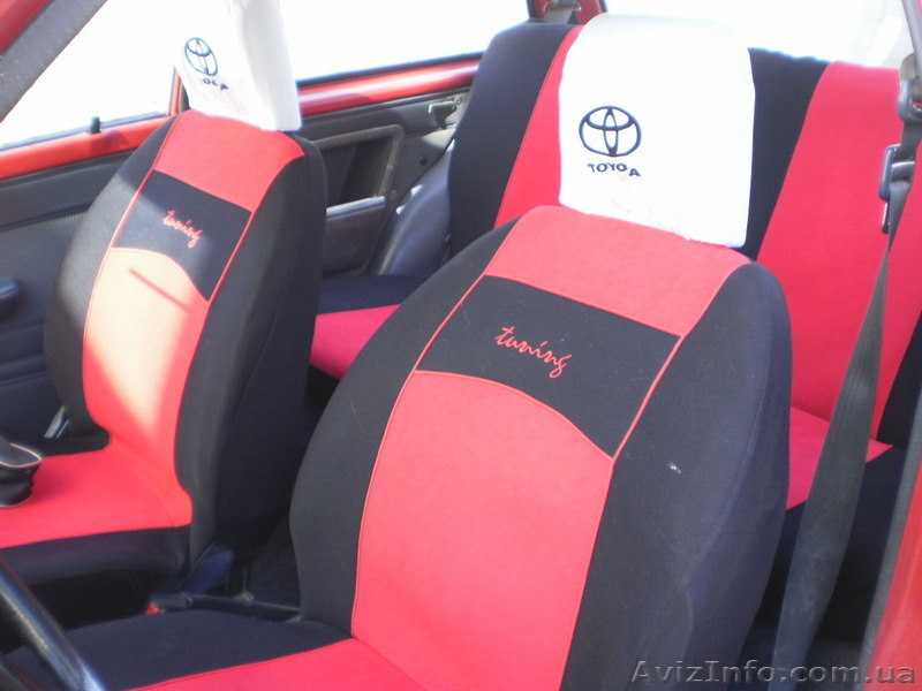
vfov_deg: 39.7
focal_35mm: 36
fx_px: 959
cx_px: 461
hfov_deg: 51.4
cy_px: 346
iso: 100
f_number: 3.1
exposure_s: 1/25
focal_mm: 6.3
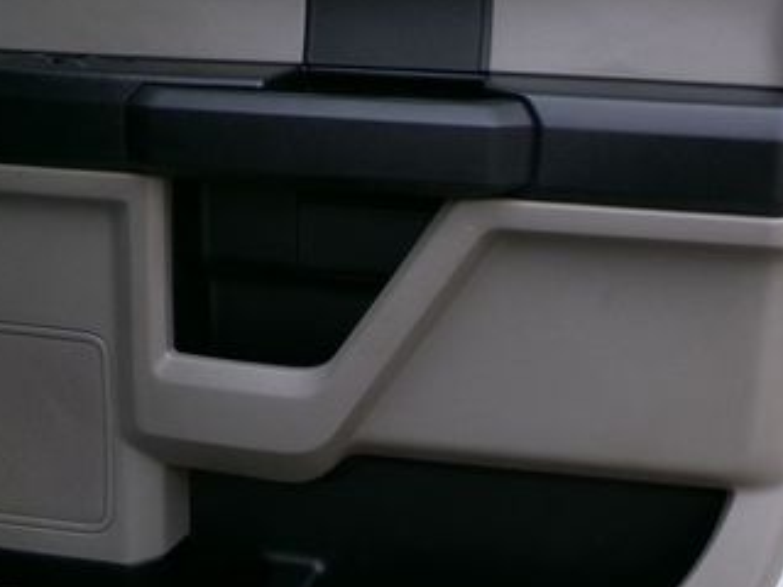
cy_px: 262
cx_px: 492
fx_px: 1086
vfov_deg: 30.2
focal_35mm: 48
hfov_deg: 39.4
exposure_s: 1/120
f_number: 3.7
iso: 100
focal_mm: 4.3
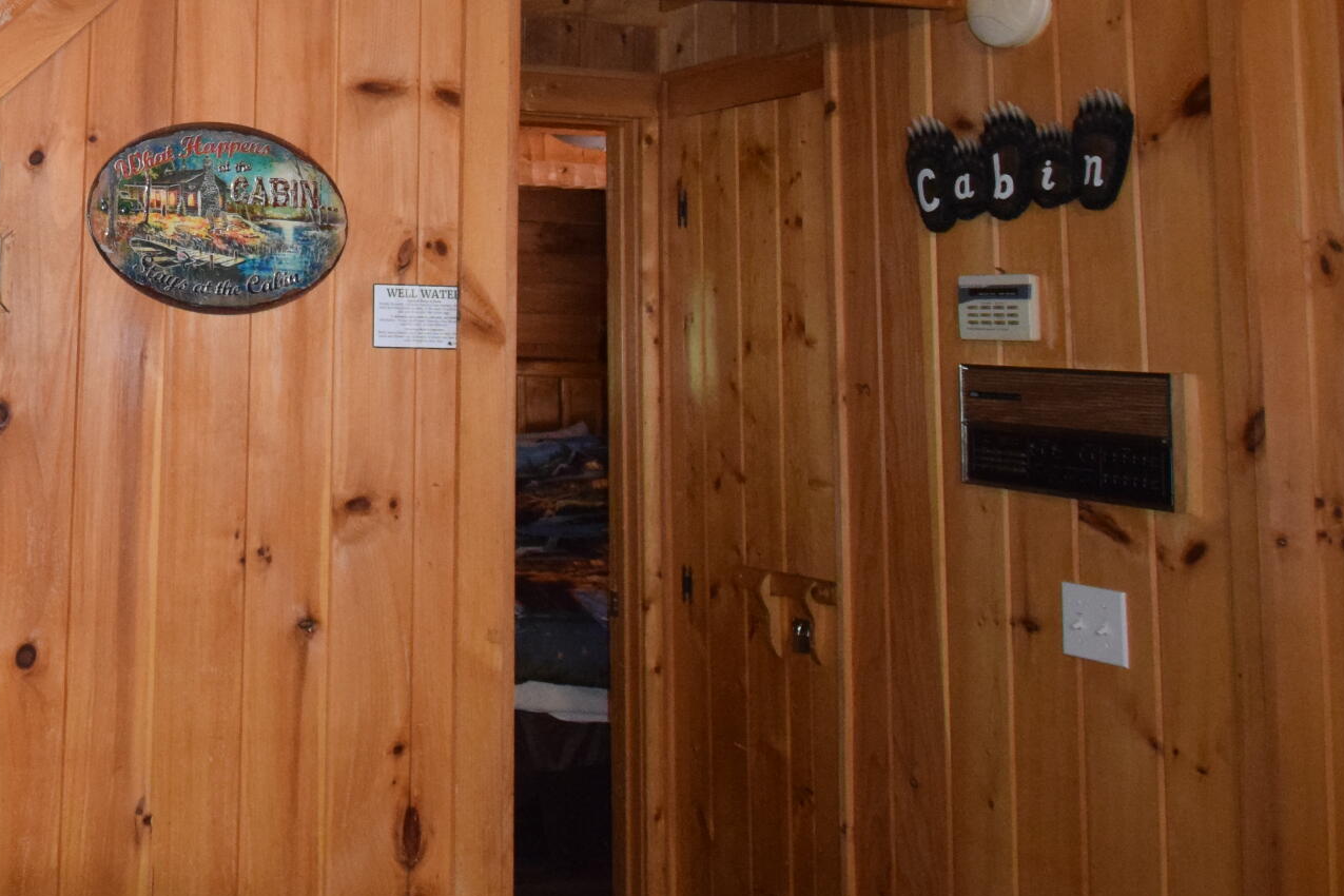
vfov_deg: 32.0
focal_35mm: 41
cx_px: 13
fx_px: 1515
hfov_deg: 41.8
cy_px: 177
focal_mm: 11.5
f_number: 4.8
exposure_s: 1/60
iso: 2500
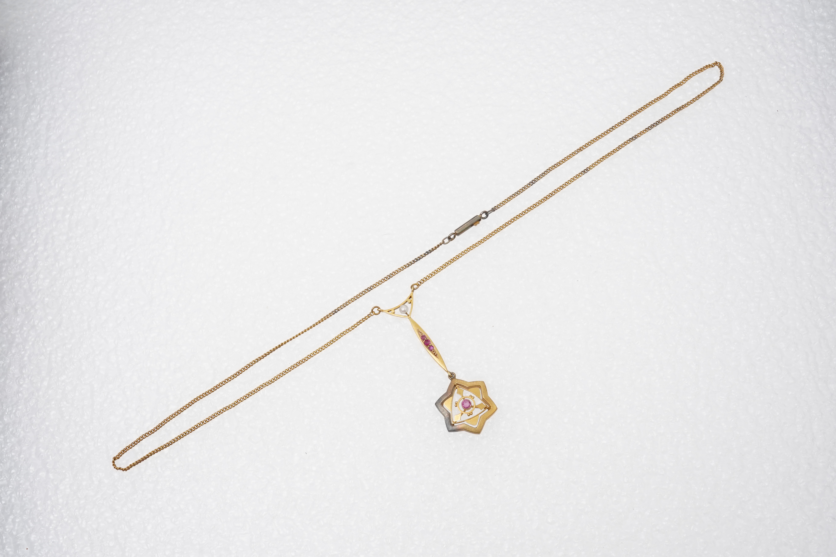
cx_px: 418
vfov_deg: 29.9
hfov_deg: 43.6
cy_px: 278
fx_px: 1045
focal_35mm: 45
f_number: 20
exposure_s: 1/100
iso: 500
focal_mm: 30
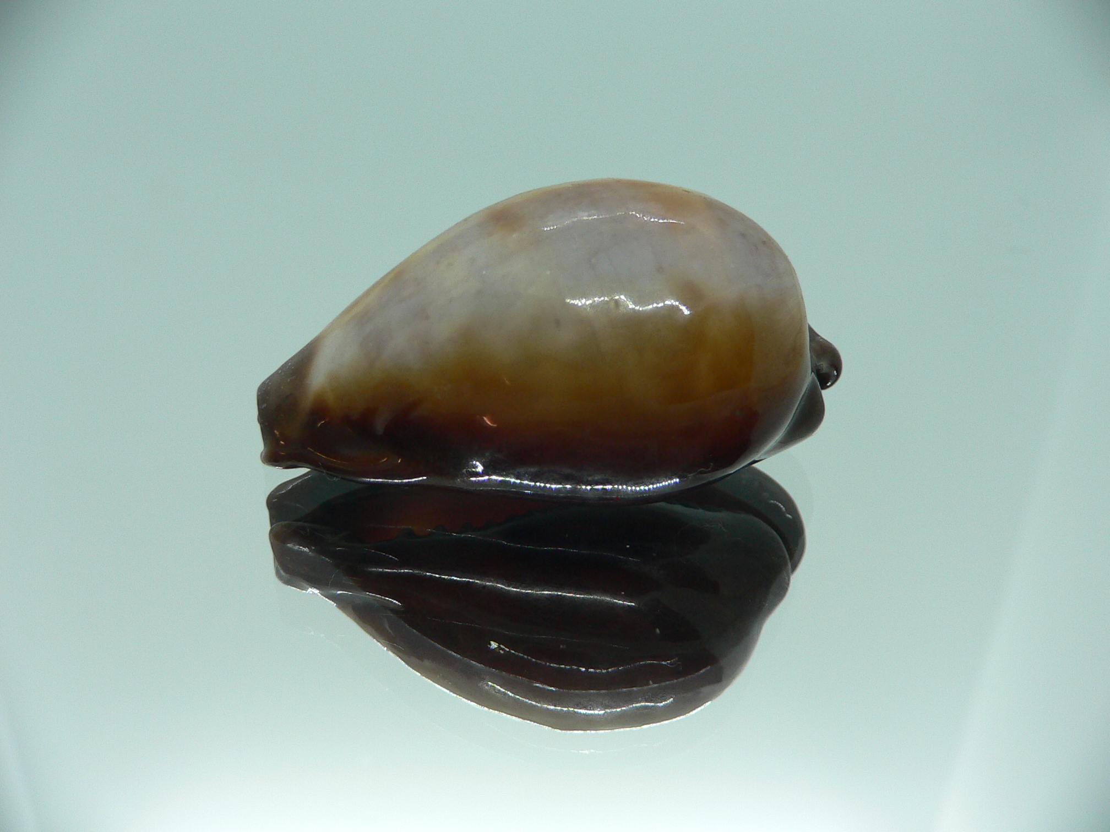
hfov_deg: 52.6
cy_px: 416
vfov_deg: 40.7
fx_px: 1122
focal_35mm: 35
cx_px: 555
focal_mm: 4.6
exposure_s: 1/60
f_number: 2.8
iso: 100
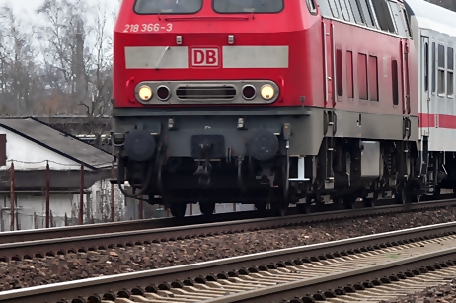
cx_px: 227
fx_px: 7149
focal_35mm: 565
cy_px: 40
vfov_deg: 2.4
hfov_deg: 3.7
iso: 200
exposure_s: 1/125
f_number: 13
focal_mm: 170
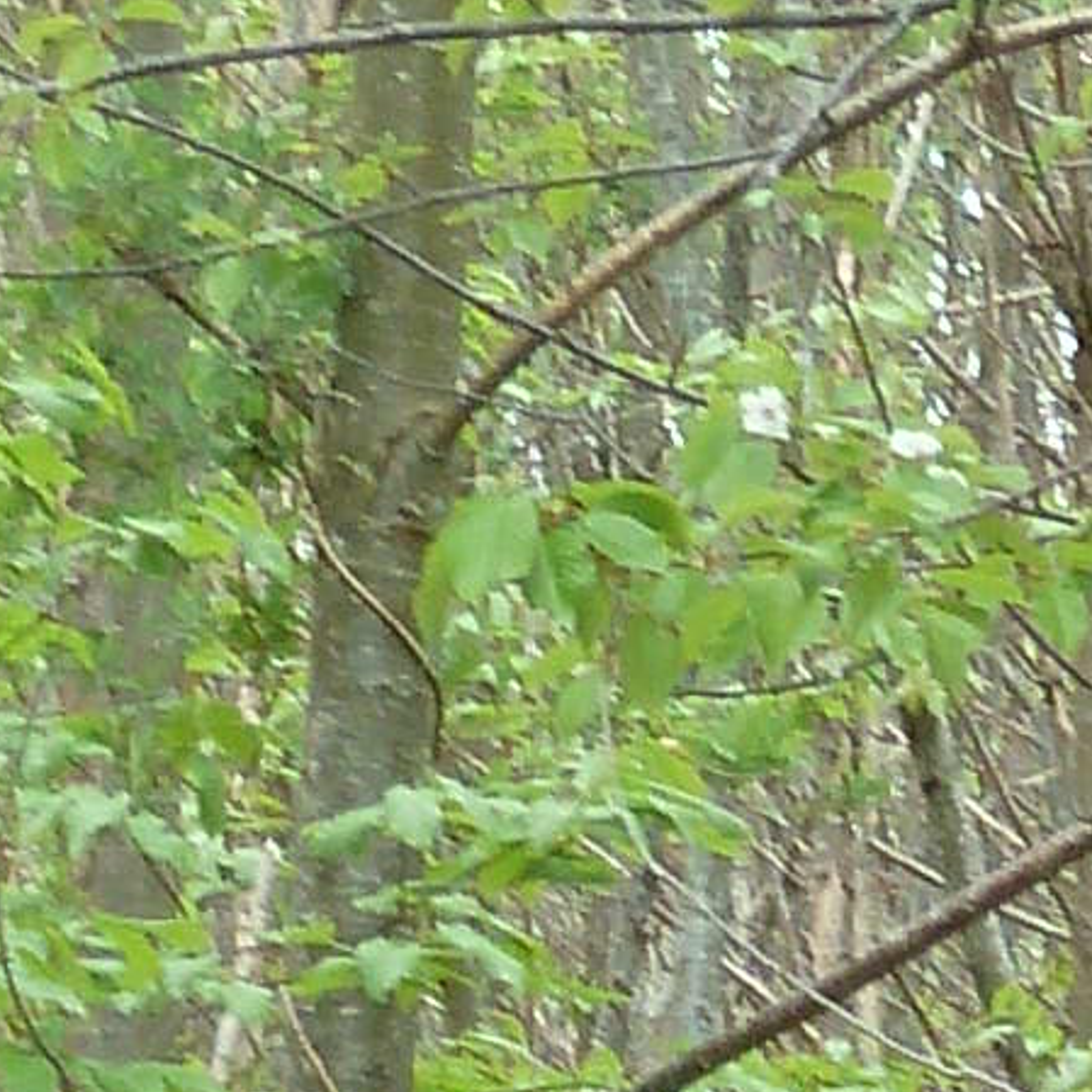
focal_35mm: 496
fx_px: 17702
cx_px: 1982
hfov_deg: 3.5
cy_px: 4823
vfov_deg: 3.3
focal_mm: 10.3
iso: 100
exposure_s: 1/40
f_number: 4
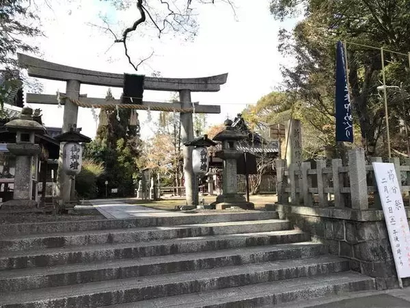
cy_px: 154
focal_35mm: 28
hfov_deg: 63.4
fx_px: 332
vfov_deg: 49.7
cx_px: 205
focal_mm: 3.99
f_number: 1.8
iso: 20
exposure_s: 1/556
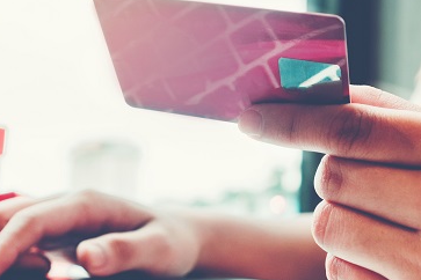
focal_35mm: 81
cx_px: 183
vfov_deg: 16.8
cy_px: 178
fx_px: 947
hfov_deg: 25.0
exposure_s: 1/50
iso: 320
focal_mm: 32.9
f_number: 5
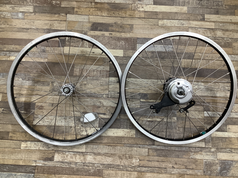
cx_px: 119
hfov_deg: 58.3
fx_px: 213
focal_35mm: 31
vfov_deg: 45.5
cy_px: 89
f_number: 2.4
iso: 100
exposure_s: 1/60
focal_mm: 3.3
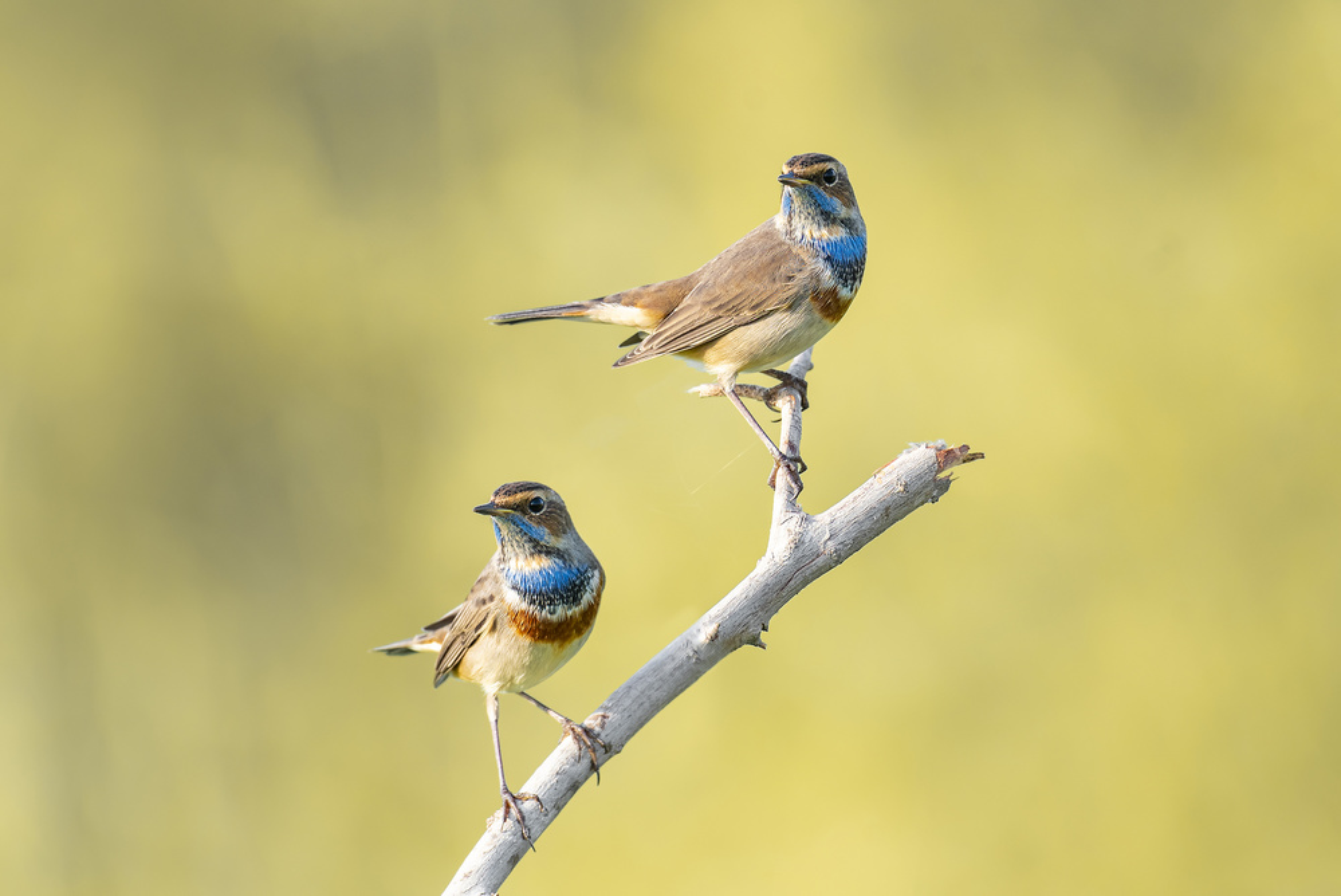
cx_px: 670
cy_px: 448
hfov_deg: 4.1
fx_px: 18635
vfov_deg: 2.8
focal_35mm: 500
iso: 400
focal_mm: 500
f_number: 5.6
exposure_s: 1/500
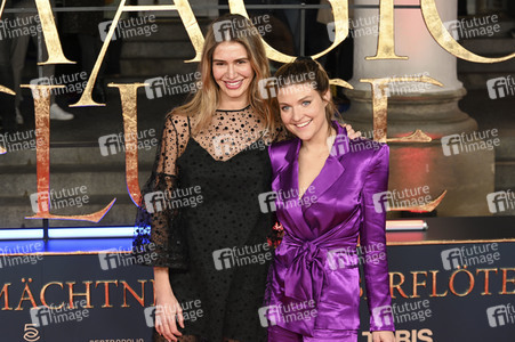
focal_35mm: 75
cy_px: 171
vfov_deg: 18.2
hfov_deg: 27.0
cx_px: 258
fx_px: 1072
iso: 640
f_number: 5.6
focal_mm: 75
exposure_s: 1/125
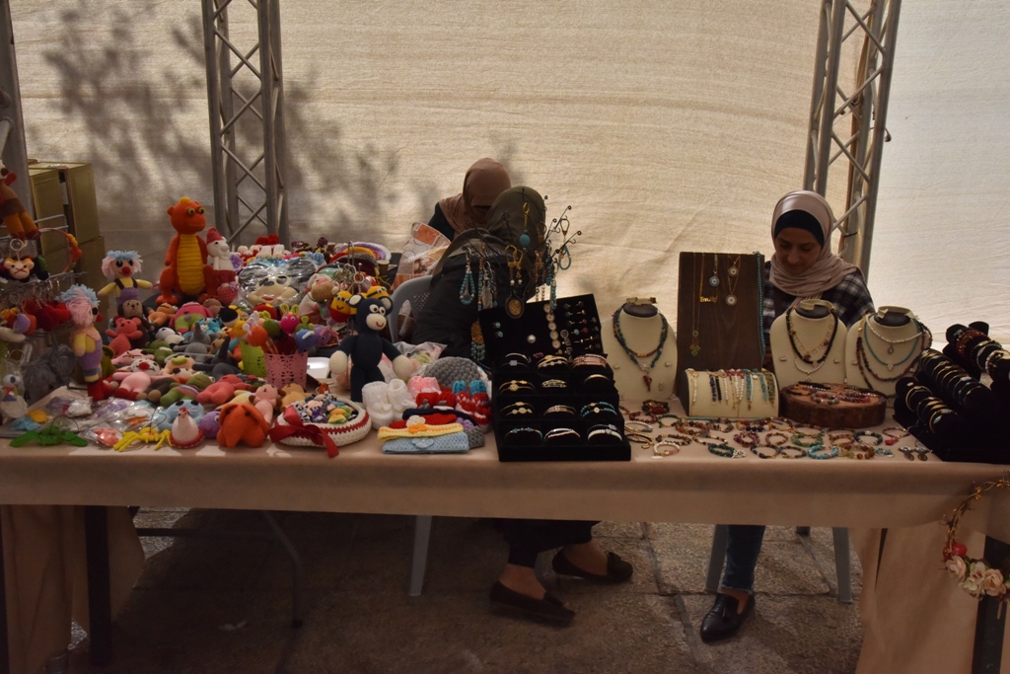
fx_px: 1066
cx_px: 505
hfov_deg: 50.7
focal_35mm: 38
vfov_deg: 35.1
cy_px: 337
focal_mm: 38
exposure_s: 1/1600
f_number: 20
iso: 3200
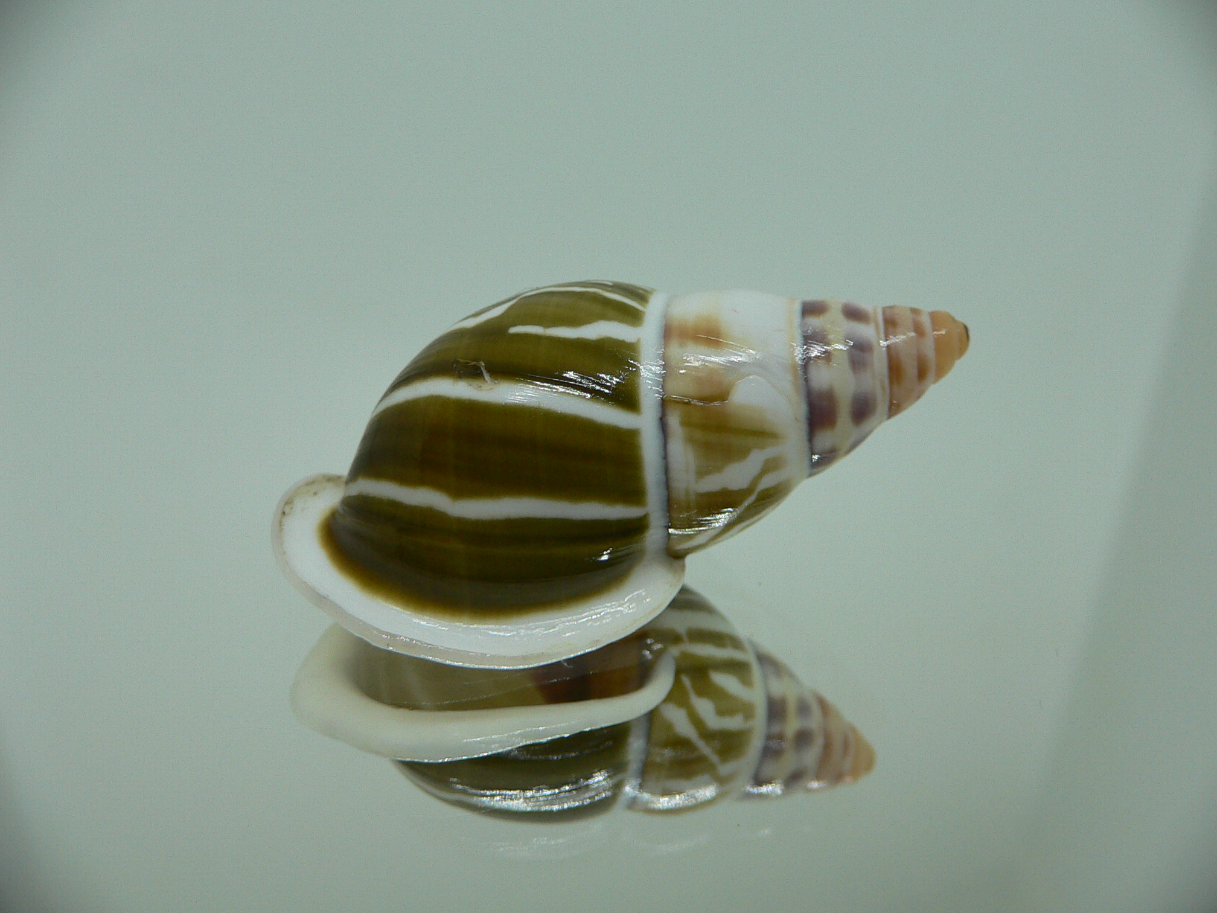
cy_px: 456
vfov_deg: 40.7
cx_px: 608
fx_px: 1231
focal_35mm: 35
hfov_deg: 52.6
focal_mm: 4.6
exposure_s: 1/60
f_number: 2.8
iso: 100
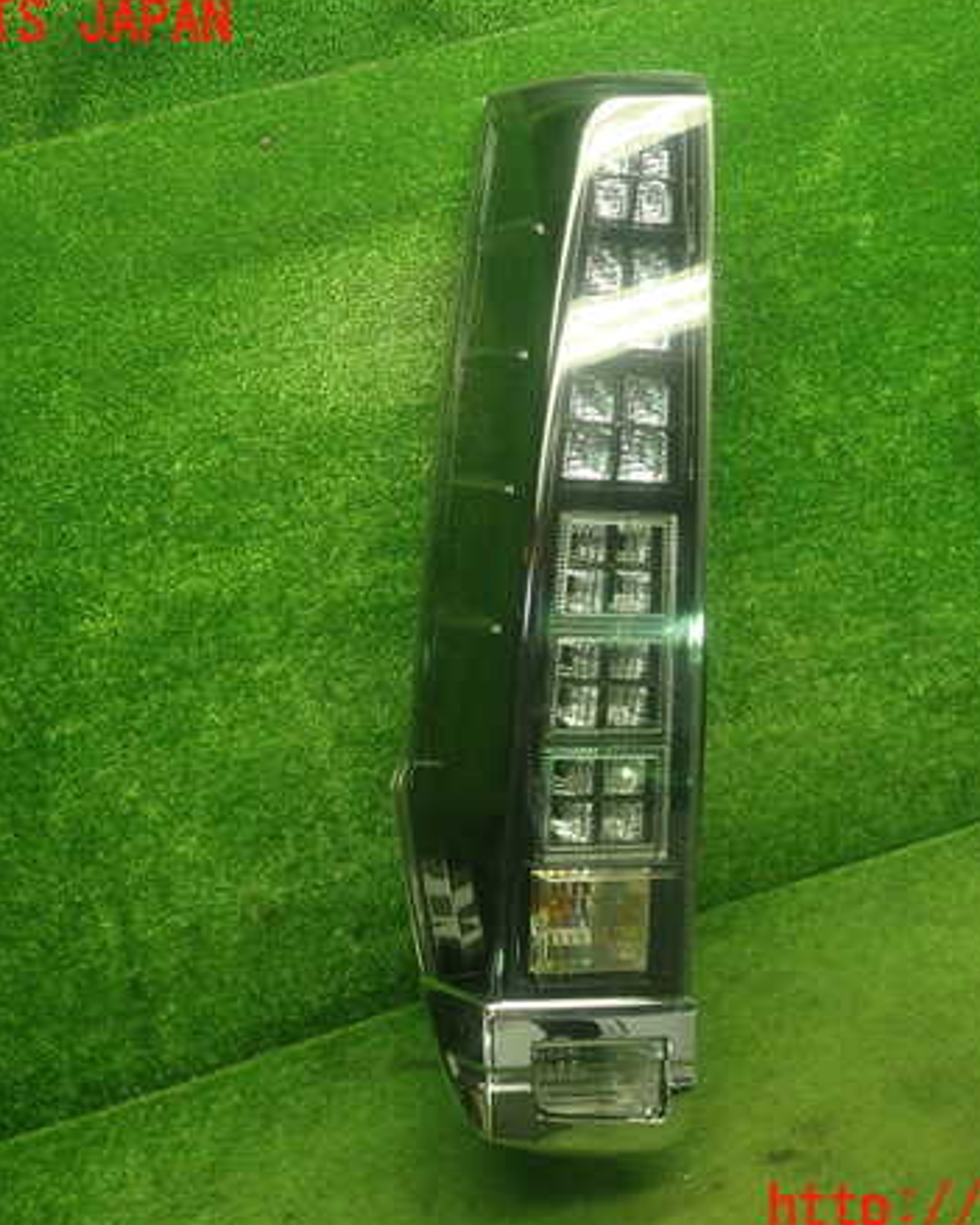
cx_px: 561
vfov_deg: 45.8
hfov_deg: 37.3
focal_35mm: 40
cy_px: 617
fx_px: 1451
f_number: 2.3
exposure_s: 1/40
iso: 200
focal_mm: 5.4
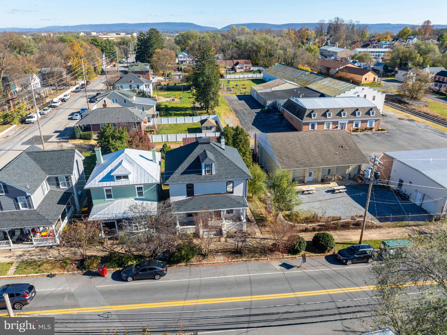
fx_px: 310
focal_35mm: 24
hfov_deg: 71.6
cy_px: 168
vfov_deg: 56.8
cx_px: 224
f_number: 2.8
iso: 130
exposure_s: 1/1250
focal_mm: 12.29
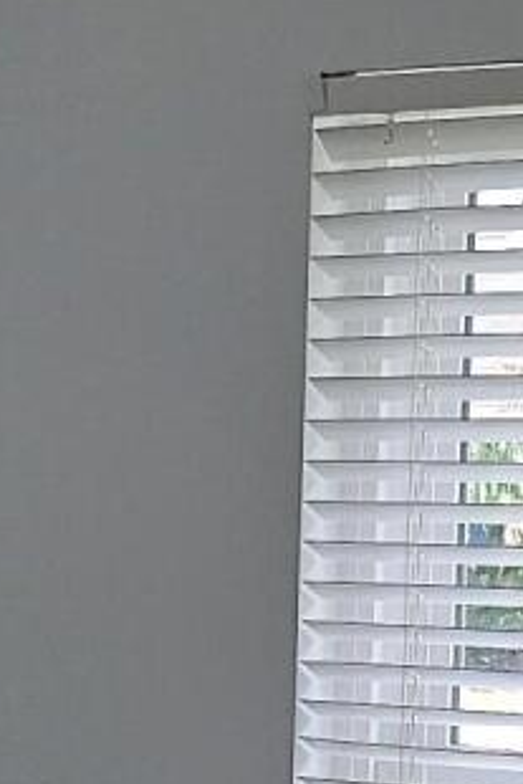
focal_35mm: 161
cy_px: 938
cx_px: -126
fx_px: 3504
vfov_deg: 12.5
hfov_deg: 8.4
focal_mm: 5
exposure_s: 1/209
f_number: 1.8
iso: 50
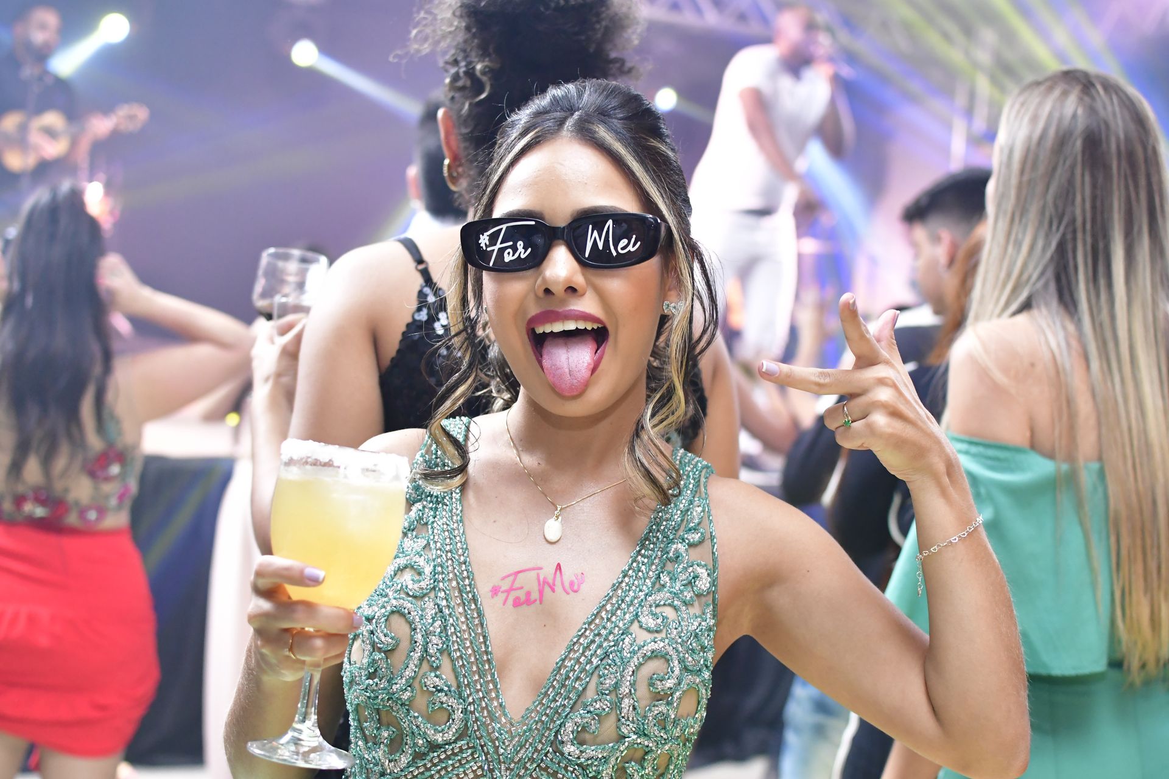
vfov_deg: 25.8
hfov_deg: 37.9
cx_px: 584
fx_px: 1705
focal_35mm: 52
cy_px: 390
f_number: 3.2
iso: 2500
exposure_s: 1/125
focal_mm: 35
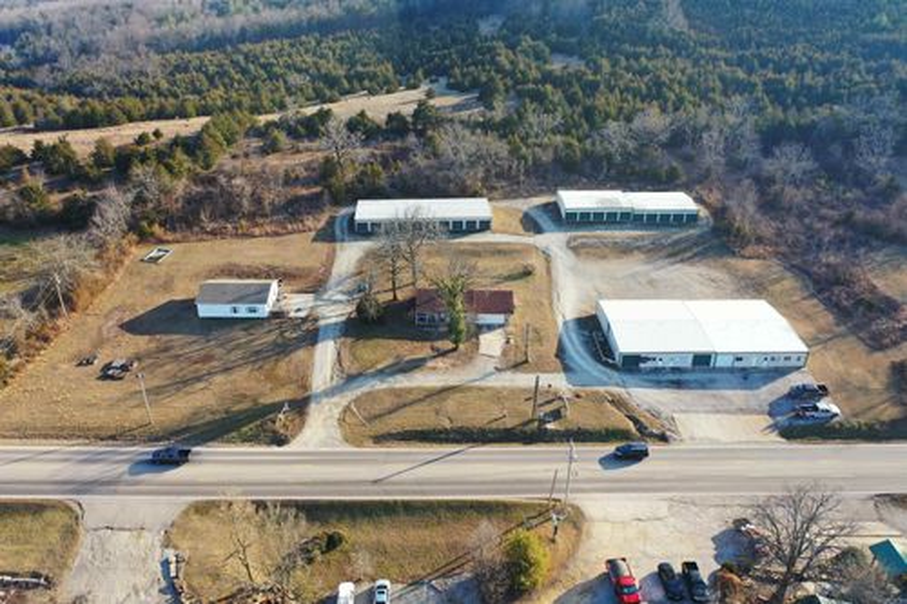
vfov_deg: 46.4
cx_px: 454
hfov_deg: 65.5
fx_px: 705
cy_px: 302
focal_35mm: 28
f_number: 2.8
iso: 100
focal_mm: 10.26
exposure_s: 1/500
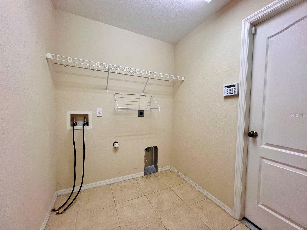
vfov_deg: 89.9
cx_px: 154
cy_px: 115
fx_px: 115
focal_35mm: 13
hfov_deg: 106.2
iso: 160
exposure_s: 1/120
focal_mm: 1.57
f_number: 1.8
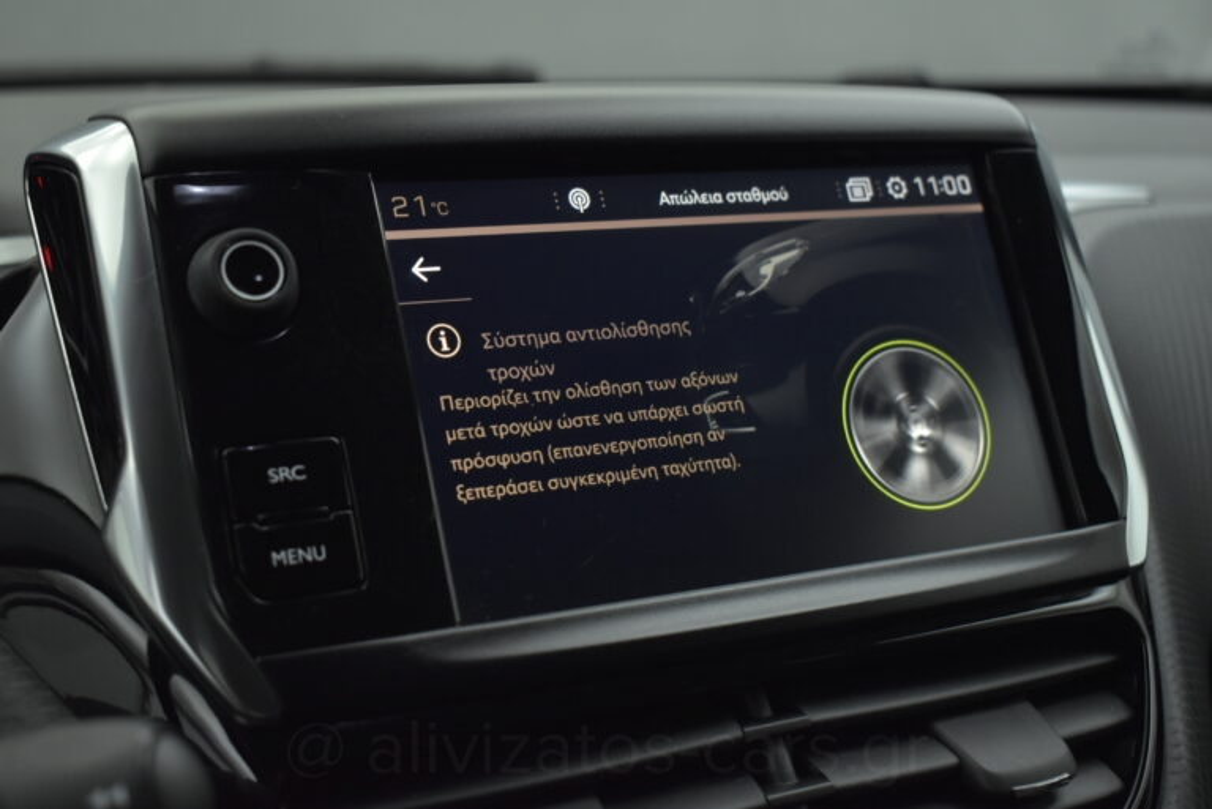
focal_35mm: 51
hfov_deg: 38.9
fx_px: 1718
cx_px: 606
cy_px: 404
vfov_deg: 26.5
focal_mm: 34
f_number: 4.5
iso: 1600
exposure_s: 1/125
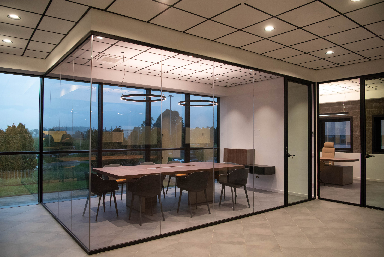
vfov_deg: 48.0
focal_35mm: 27
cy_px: 128
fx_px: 288
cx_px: 192
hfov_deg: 67.4
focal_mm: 27
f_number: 4.5
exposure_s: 1/100
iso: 2200
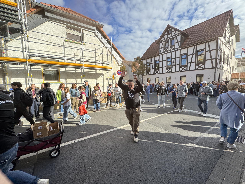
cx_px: 122
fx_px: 99
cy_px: 92
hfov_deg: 102.1
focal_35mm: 14
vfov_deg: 85.7
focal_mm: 2.22
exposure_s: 1/423
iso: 40
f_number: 2.2
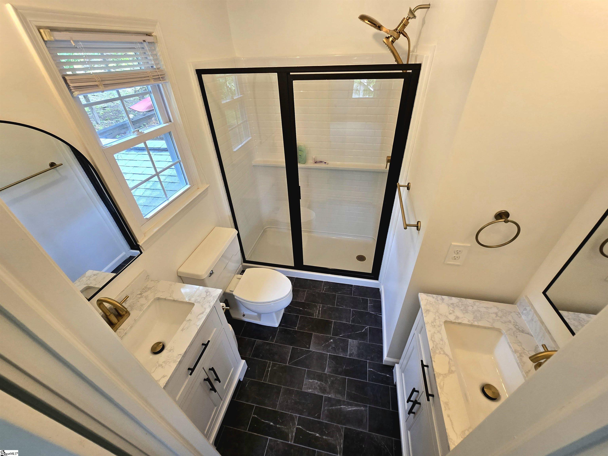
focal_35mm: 13
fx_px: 228
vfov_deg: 89.9
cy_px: 228
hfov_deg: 106.2
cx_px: 304
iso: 125
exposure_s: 1/60.2
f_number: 2.2
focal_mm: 2.2
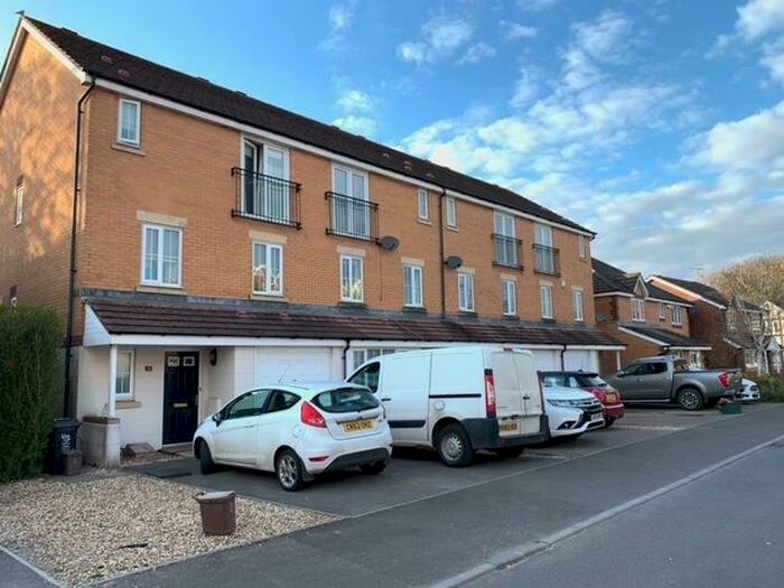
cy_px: 294
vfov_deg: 53.1
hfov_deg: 67.3
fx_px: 589
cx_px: 392
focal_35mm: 26
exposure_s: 1/428
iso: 25
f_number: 1.8
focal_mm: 4.25
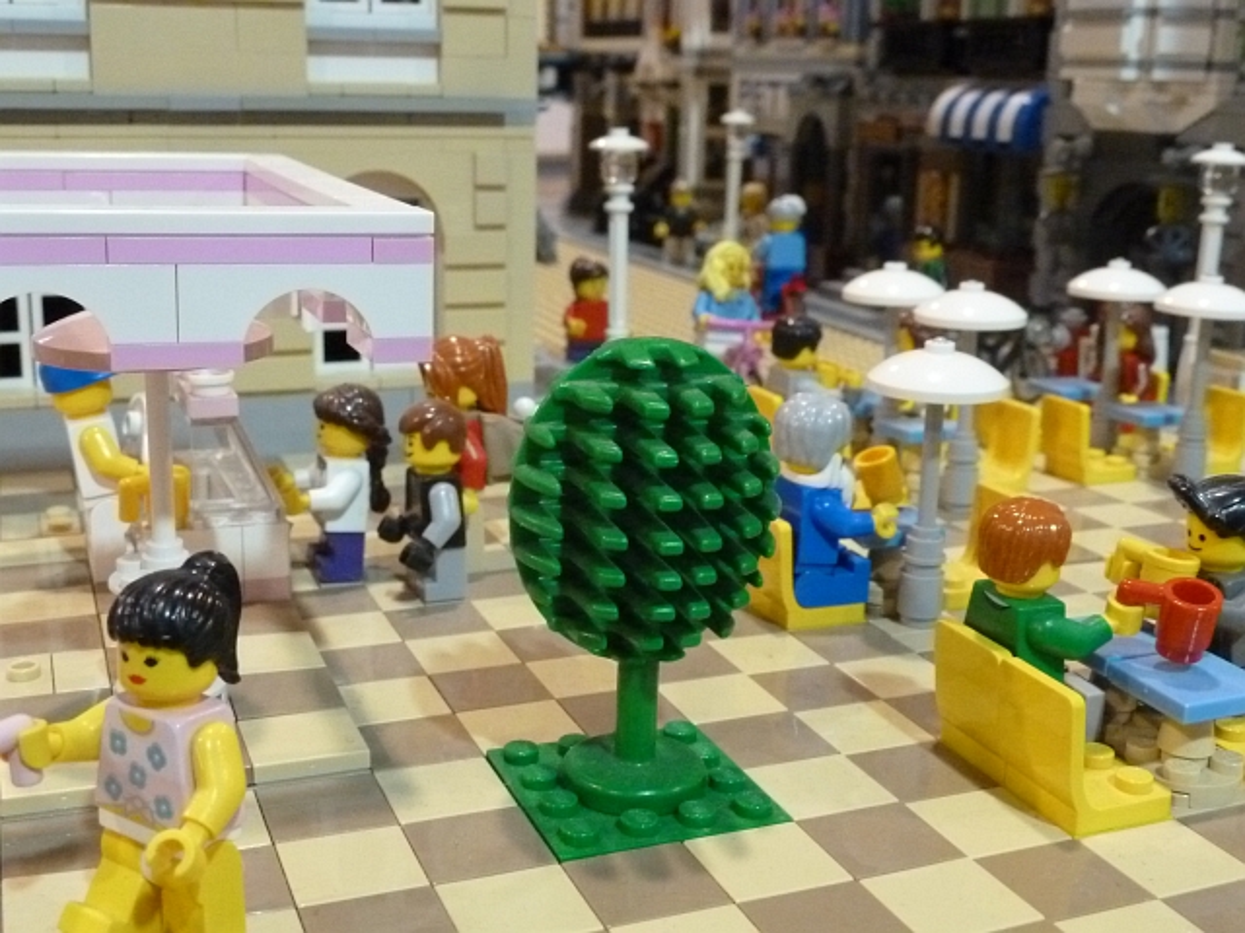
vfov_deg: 34.3
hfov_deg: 44.8
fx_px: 1511
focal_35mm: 42
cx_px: 622
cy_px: 466
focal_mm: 6.9
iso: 800
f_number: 4.5
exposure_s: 1/30
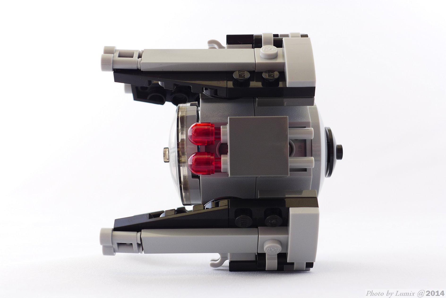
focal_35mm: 50
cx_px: 223
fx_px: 620
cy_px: 149
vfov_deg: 27.0
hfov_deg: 39.6
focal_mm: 9.8
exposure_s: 1/15
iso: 80
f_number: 4
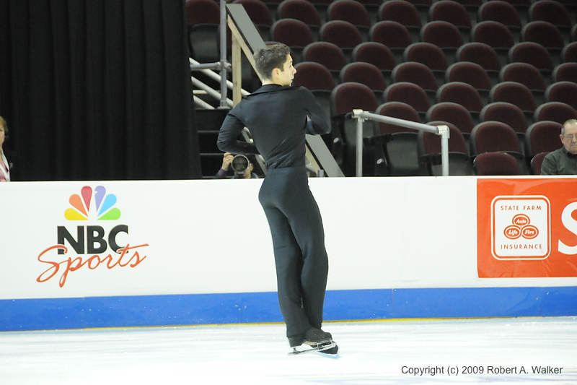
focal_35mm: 225
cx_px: 288
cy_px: 192
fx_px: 3605
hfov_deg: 9.2
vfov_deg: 6.1
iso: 3200
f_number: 5.6
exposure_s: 1/320
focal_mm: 150
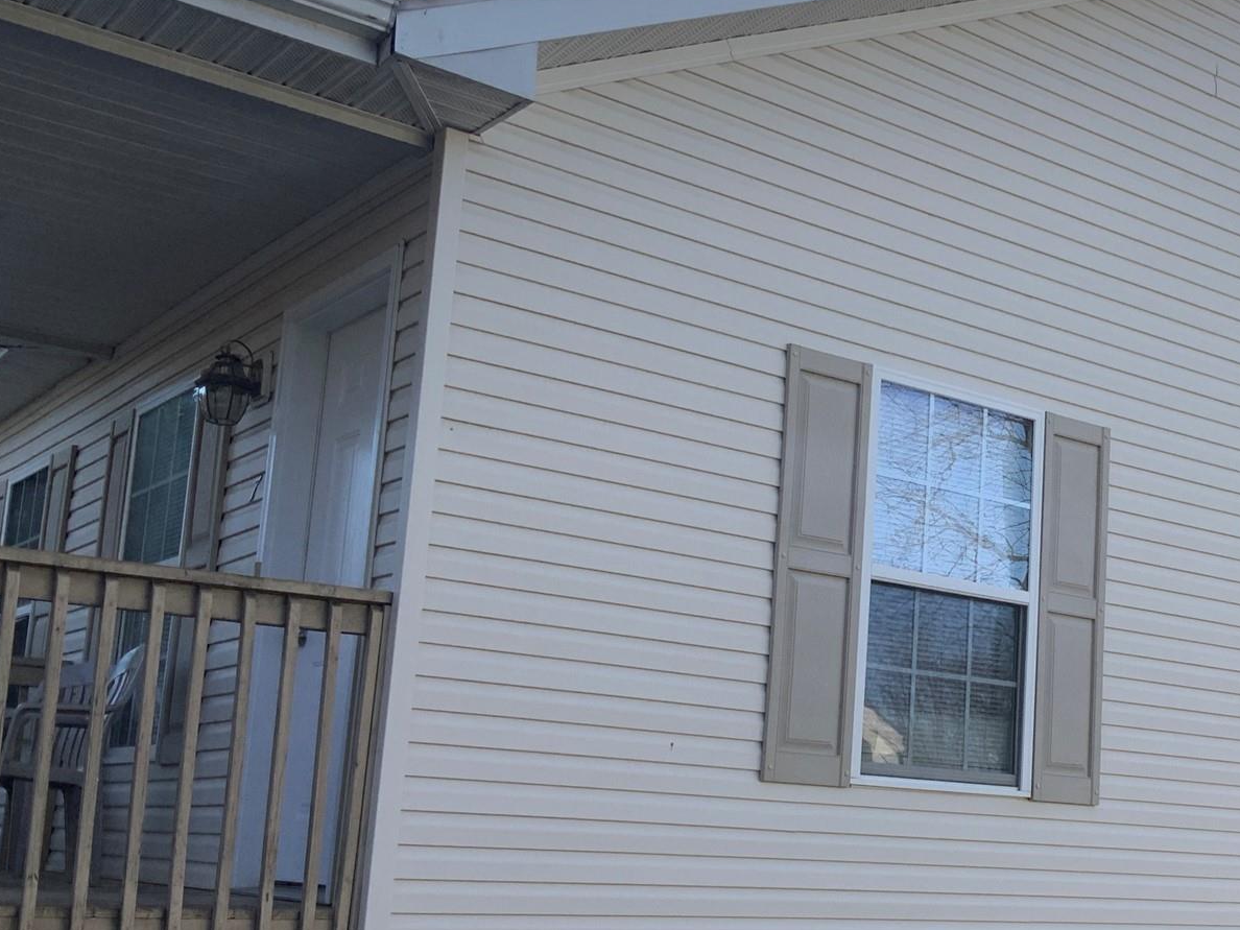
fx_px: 1791
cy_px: 586
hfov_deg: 37.1
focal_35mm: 50
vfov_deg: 29.0
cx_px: 961
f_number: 1.8
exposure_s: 1/620
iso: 16
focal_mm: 3
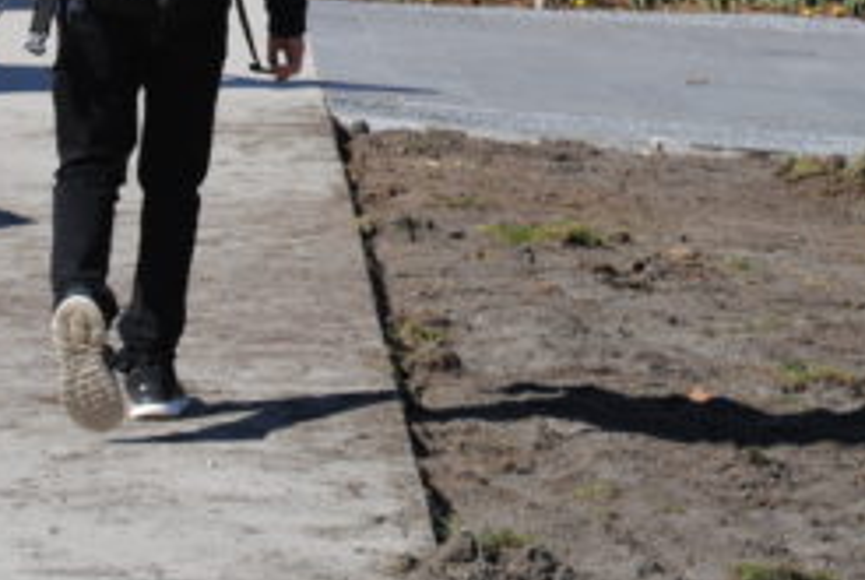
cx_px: 615
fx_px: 4574
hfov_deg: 10.8
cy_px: 4
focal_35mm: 190
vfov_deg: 7.2
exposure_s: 1/250
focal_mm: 52
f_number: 8
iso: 100
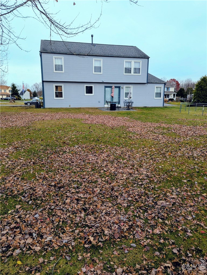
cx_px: 104
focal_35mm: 24
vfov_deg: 71.5
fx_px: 191
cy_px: 138
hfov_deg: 56.9
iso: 47
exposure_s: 1/906
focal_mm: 6.81
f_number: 1.85
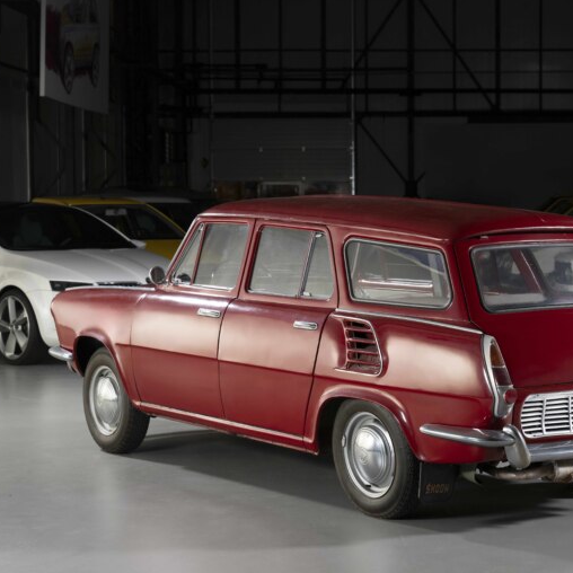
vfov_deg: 19.3
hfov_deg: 19.2
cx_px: 398
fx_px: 1685
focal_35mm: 90
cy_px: 285
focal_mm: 70
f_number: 5.6
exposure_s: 1/5
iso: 400
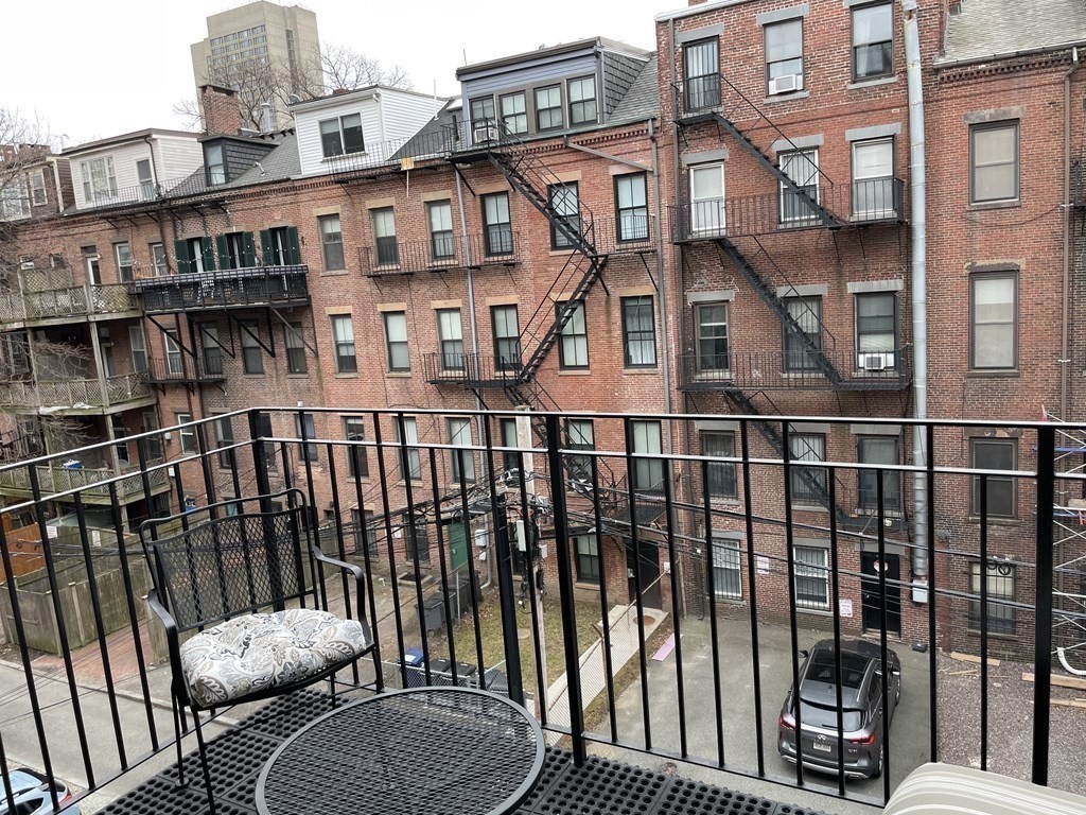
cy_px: 408
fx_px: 816
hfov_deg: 67.3
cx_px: 543
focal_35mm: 26
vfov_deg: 53.1
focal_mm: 4.2
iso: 40
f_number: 1.6
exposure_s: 1/121
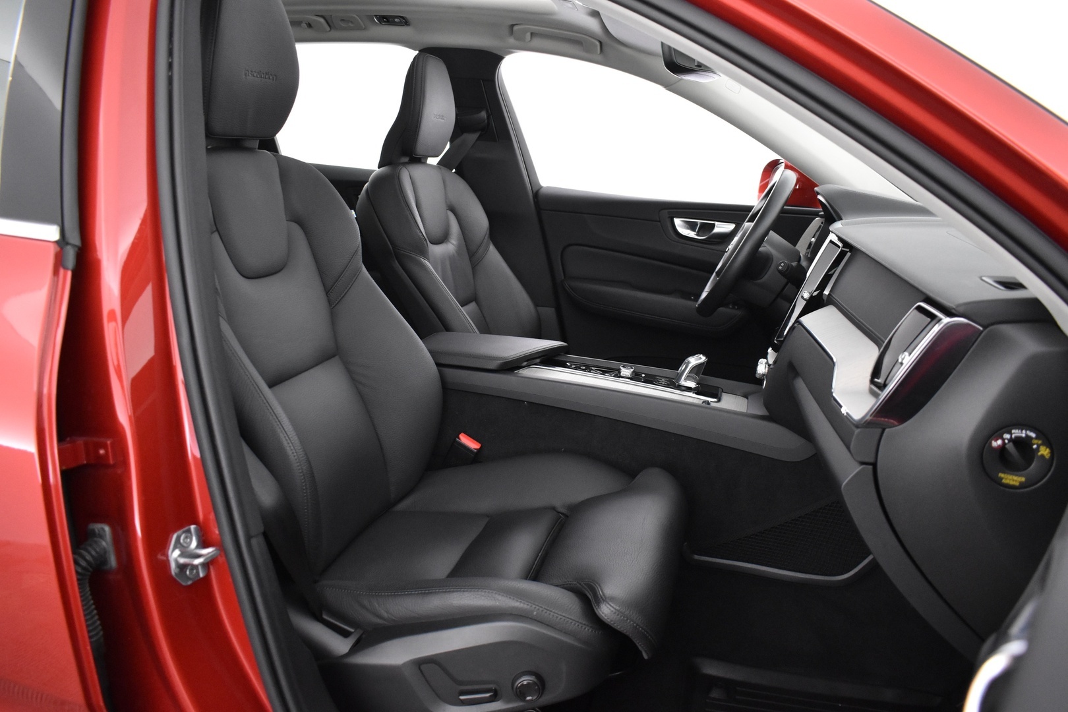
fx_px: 801
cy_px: 356
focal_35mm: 27
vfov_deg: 47.9
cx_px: 534
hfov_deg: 67.4
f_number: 3.5
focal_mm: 18
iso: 2800
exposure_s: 1/30
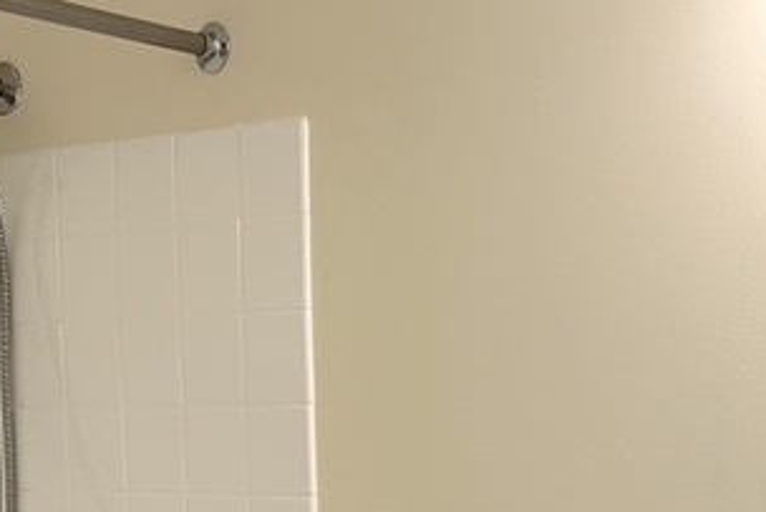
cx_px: 615
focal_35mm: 91
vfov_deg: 13.7
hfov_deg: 22.1
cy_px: 863
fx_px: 1937
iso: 80
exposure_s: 1/120
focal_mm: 5.7
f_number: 1.5
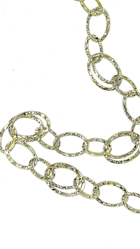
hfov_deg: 16.0
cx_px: 114
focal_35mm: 75
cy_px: 90
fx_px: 495
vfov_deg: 28.1
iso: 25
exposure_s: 1/1996
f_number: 2
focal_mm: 6
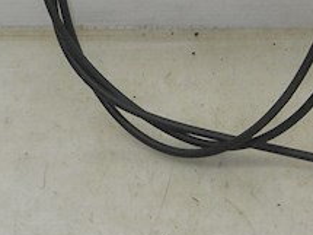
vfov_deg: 11.7
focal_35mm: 122
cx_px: 173
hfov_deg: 16.2
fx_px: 1103
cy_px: -95
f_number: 3.1
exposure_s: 1/60
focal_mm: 6.72
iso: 80
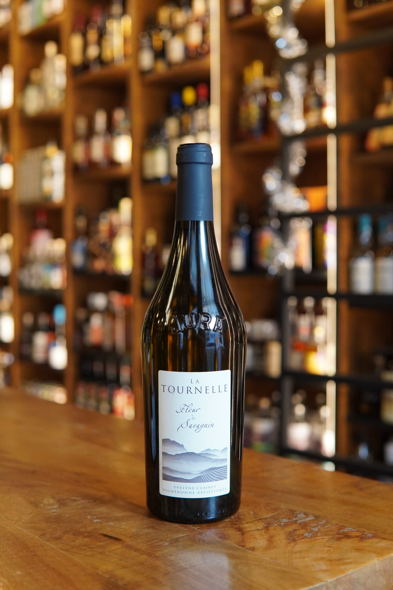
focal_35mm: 45
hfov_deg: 29.9
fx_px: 737
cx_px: 196
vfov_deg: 43.6
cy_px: 295
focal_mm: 30
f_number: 3.2
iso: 1600
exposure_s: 1/160
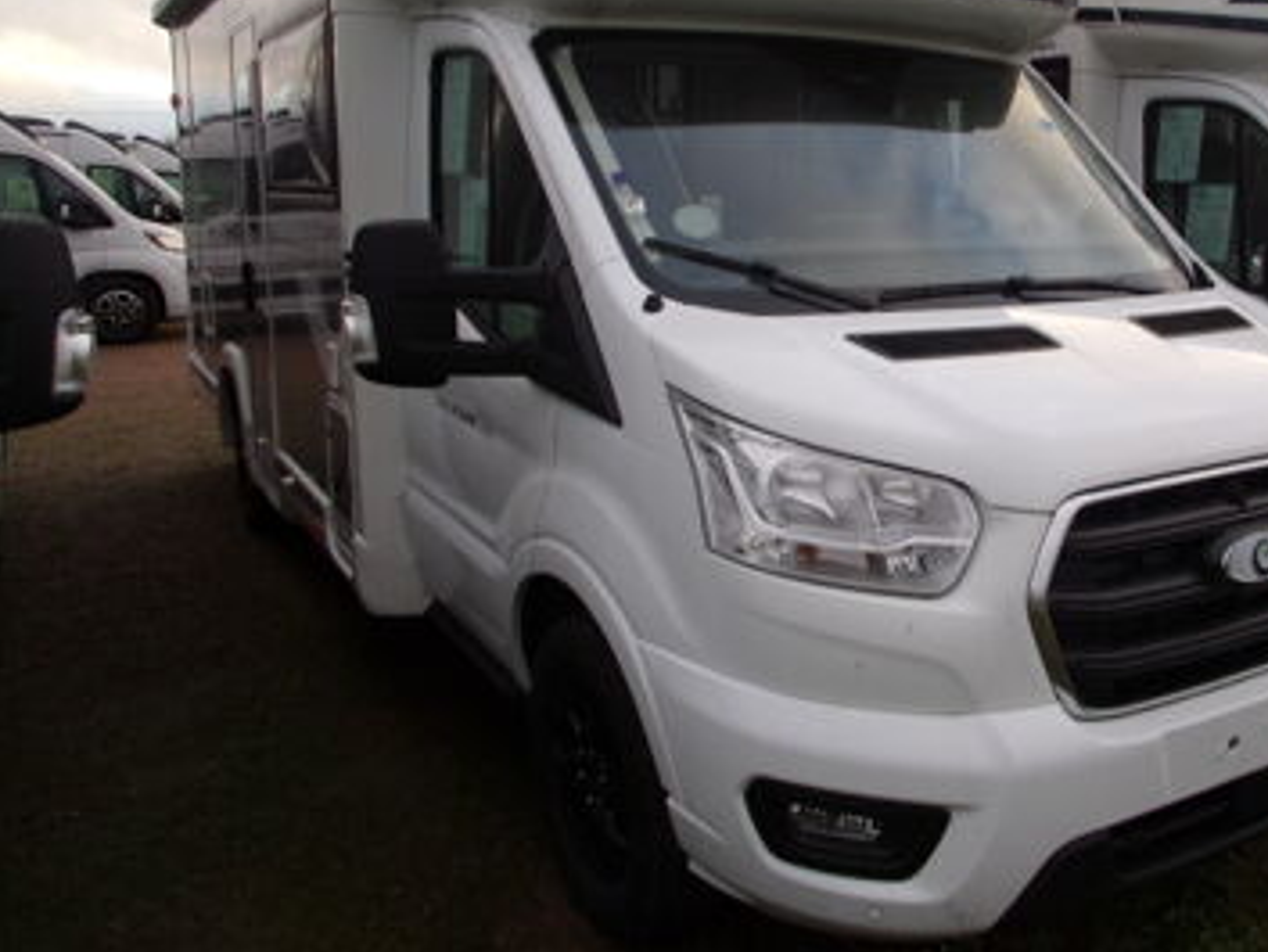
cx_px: 855
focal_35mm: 34
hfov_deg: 52.8
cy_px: 366
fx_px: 1246
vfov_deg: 41.6
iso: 80
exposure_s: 1/70
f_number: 3.6
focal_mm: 4.5
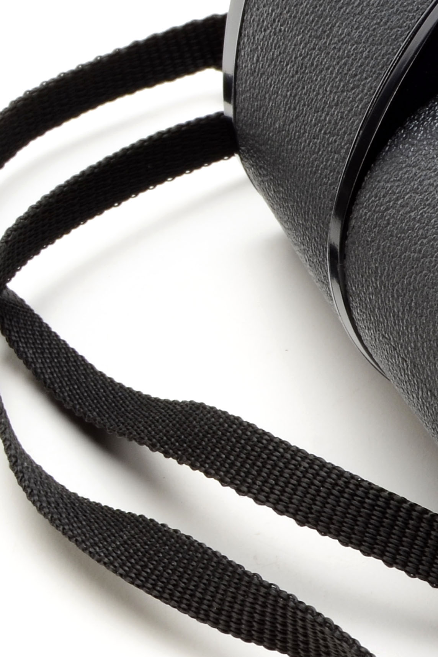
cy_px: 264
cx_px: 867
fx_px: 2745
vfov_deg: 13.6
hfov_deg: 8.6
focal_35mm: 150
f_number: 18
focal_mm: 35
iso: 100
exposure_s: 1/160
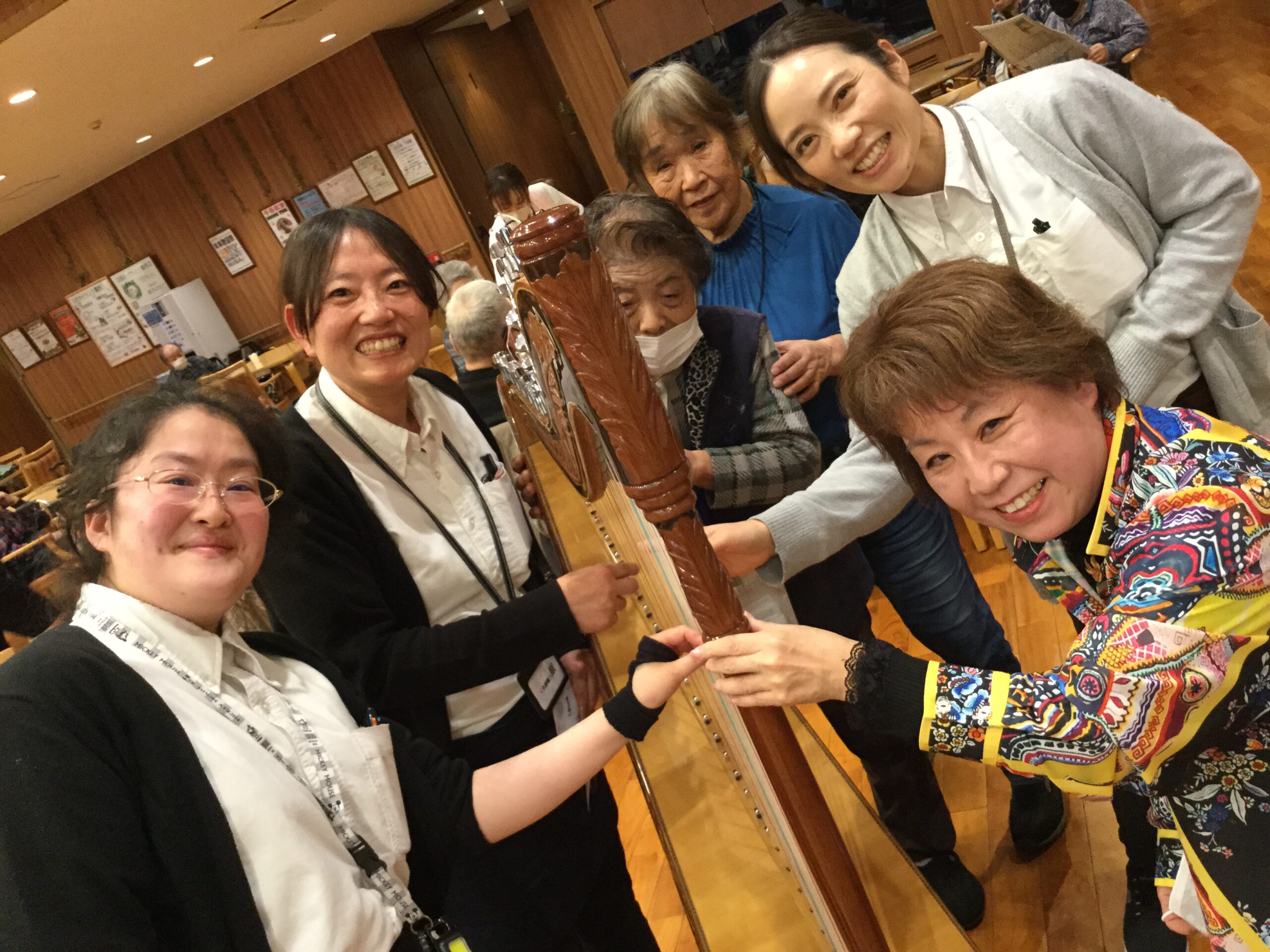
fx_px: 1137
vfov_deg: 45.4
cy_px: 476
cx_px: 635
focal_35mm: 31
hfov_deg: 58.4
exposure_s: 1/30
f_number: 2.4
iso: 160
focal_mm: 3.3
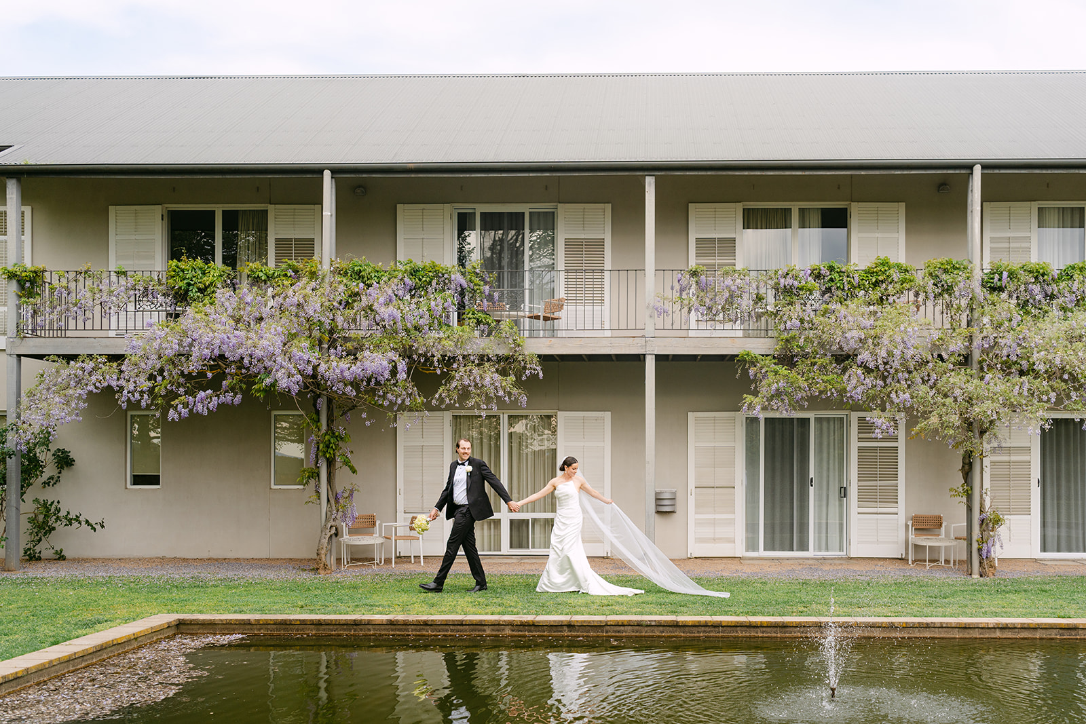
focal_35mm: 35
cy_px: 362
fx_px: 1056
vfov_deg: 37.9
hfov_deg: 54.4
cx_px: 543
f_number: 3.2
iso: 160
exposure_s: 1/1000
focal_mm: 35
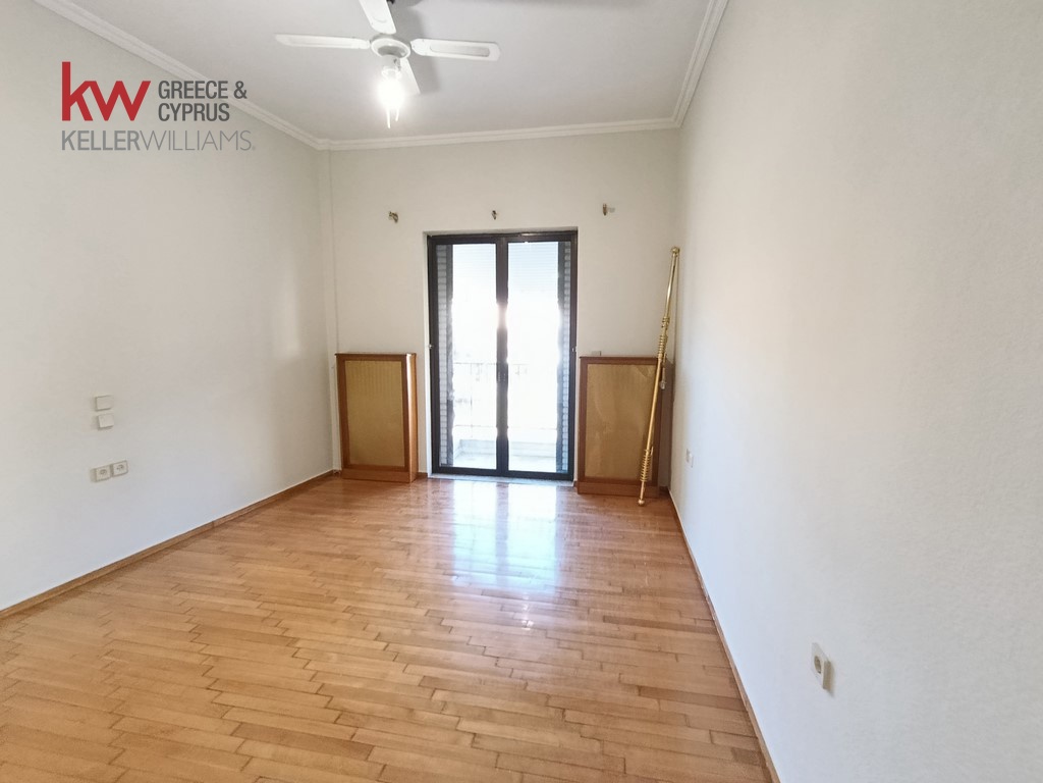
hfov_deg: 98.2
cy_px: 392
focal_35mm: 15
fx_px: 452
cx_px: 522
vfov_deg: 81.7
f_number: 2.2
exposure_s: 1/33.3
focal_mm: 1.65
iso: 465
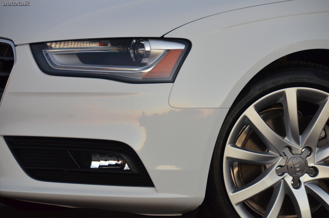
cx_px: 164
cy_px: 109
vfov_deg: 7.0
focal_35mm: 195
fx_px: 1778
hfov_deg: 10.6
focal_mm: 130
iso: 1600
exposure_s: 1/250
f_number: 5.6
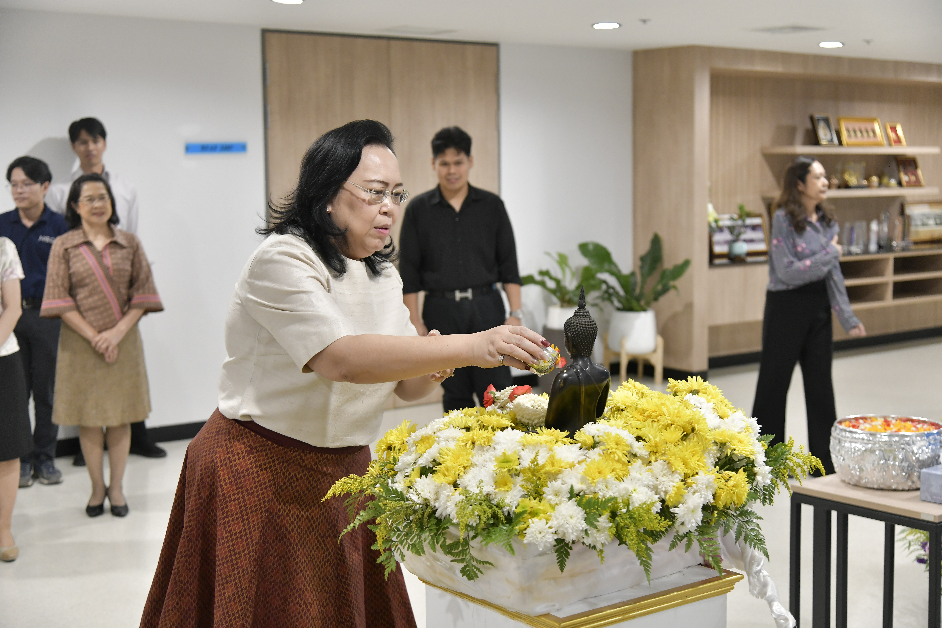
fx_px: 1308
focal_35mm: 50
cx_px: 471
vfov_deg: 27.0
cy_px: 314
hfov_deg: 39.6
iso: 2000
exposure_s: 1/100
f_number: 4
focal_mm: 50
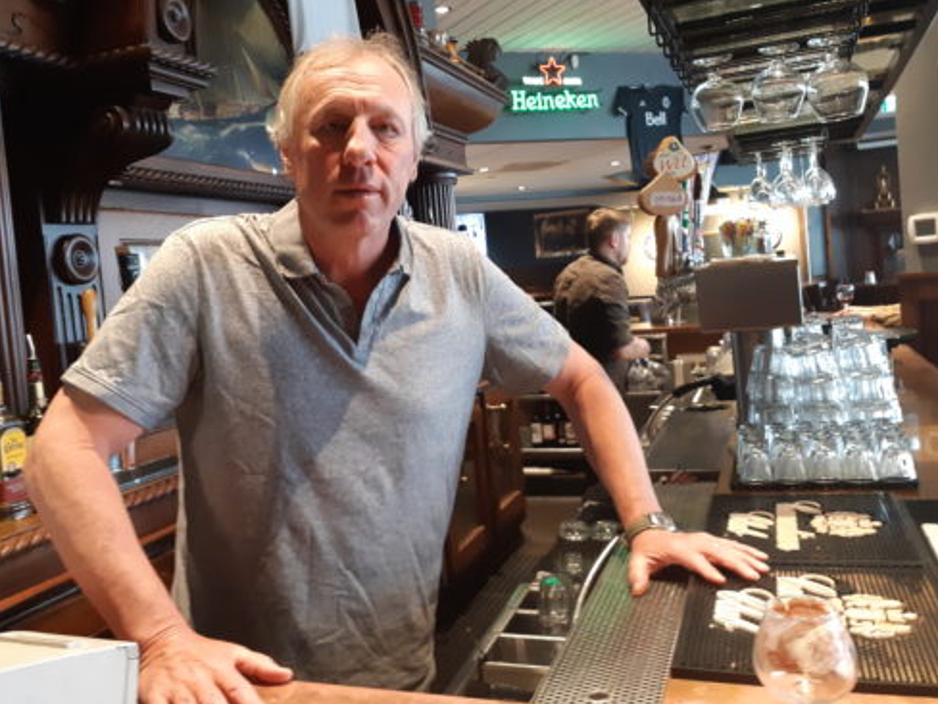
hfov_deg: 56.6
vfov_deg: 44.1
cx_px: 404
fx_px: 867
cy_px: 323
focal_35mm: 32
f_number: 1.7
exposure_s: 1/40
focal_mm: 3.93
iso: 250
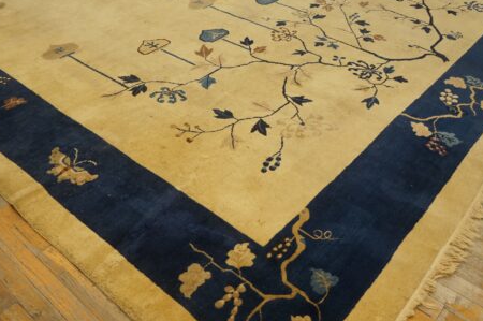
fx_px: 482
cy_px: 141
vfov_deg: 36.7
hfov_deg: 53.2
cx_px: 236
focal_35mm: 36
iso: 640
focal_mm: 18
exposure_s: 1/60
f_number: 4
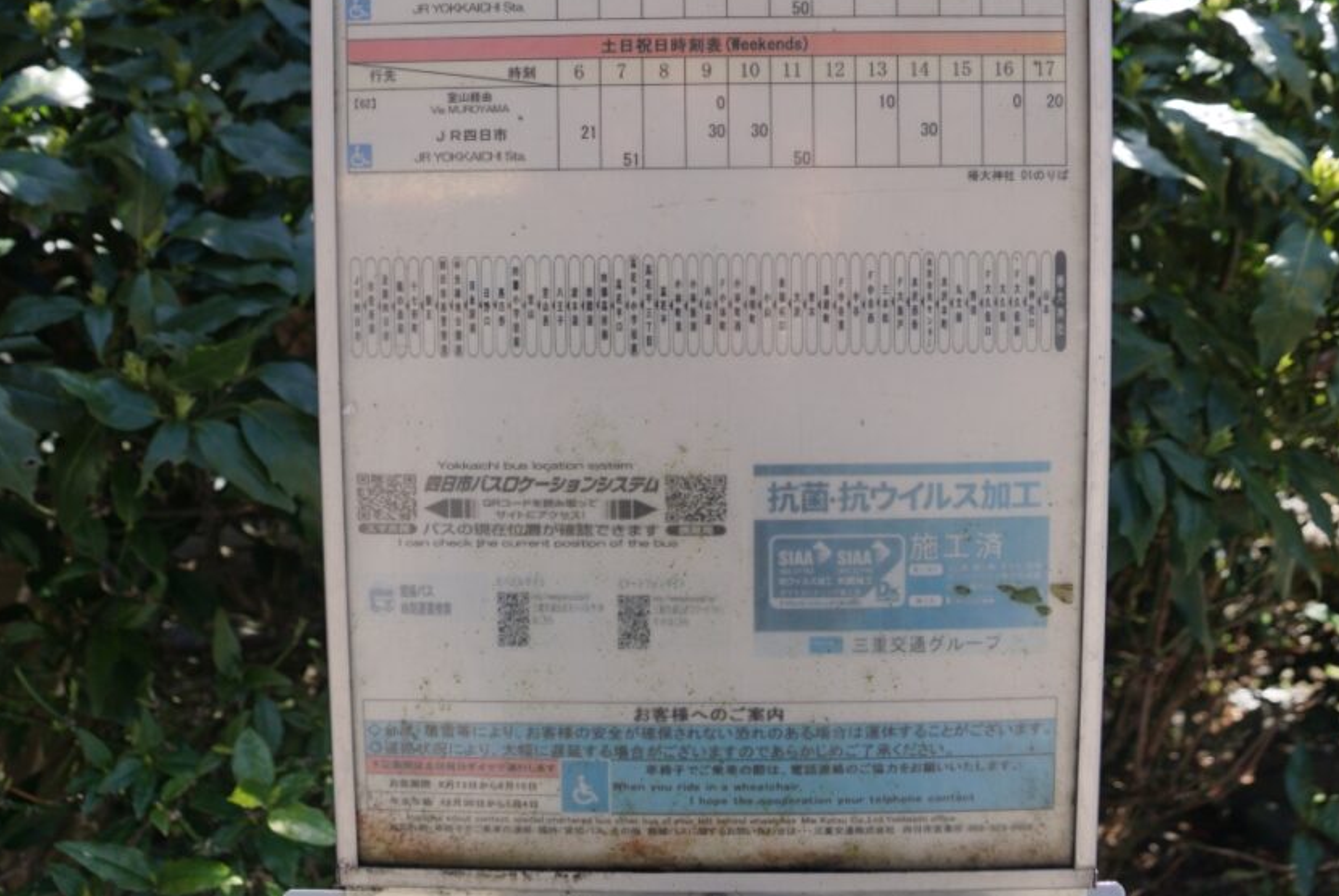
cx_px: 634
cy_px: 349
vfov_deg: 35.9
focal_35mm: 37
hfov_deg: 51.8
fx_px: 1377
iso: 100
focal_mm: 20
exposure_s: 1/125
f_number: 5.6
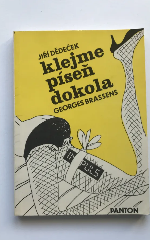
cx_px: 78
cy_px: 128
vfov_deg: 56.7
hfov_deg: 37.3
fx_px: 222
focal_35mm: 34
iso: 40
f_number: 1.8
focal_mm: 3.99
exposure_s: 1/100
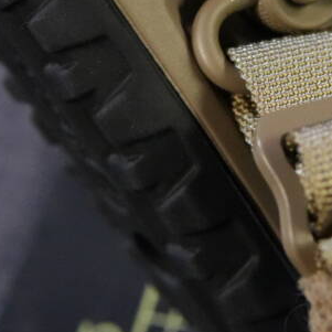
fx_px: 1411
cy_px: -7
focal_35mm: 130
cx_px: 251
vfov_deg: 13.2
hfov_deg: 13.4
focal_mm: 30
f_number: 3.5
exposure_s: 1/100
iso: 6400
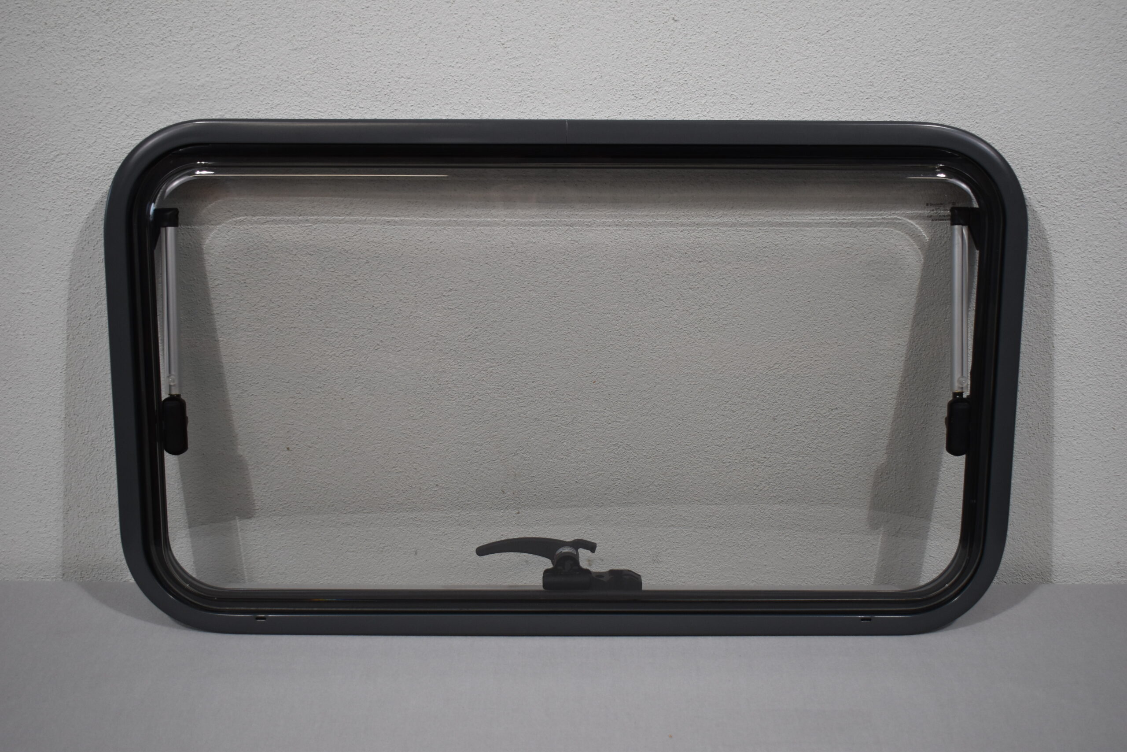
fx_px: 1315
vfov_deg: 31.9
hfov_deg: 46.4
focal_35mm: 42
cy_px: 376
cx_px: 564
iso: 560
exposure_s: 1/250
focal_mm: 28
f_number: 4.2
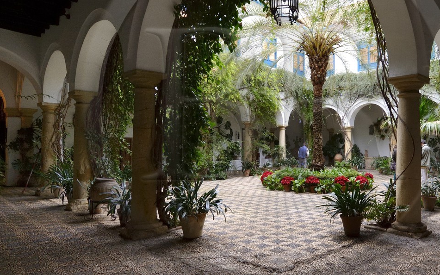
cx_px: 273
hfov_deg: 73.6
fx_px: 288
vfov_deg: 50.6
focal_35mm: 24
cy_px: 105
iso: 1600
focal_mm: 14
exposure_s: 1/60
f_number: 6.3
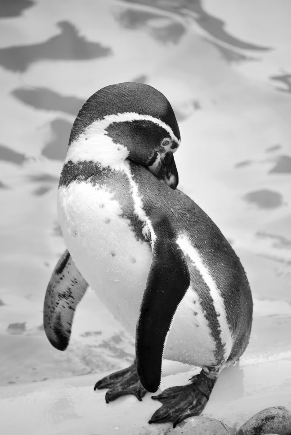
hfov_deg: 9.5
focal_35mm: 145
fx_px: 1753
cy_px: 228
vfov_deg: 14.1
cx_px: 148
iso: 100
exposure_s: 1/125
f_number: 4.5
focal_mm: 92
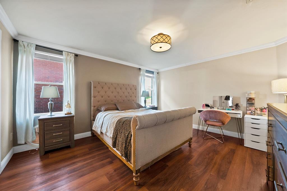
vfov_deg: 90.0
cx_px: 144
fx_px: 96
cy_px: 96
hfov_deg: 112.6
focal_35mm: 12
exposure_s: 1/2
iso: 640
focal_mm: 12
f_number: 9
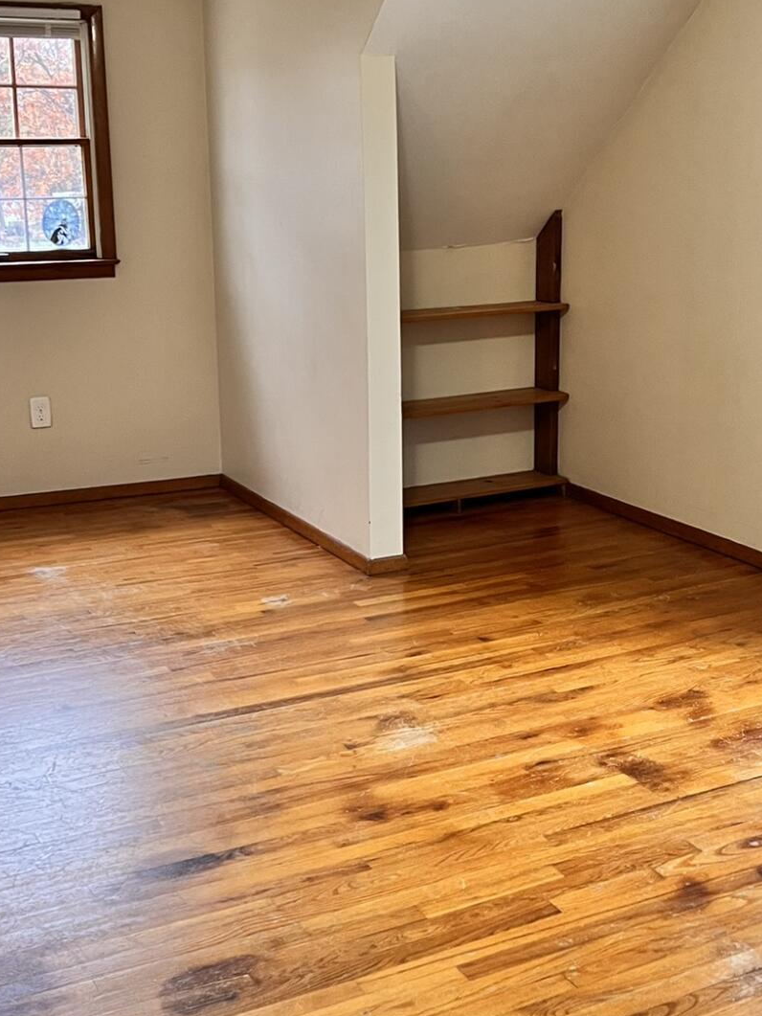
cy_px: 460
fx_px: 1438
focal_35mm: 49
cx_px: 493
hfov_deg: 29.5
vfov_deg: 38.9
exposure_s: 1/60
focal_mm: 5.7
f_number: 1.5
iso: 320
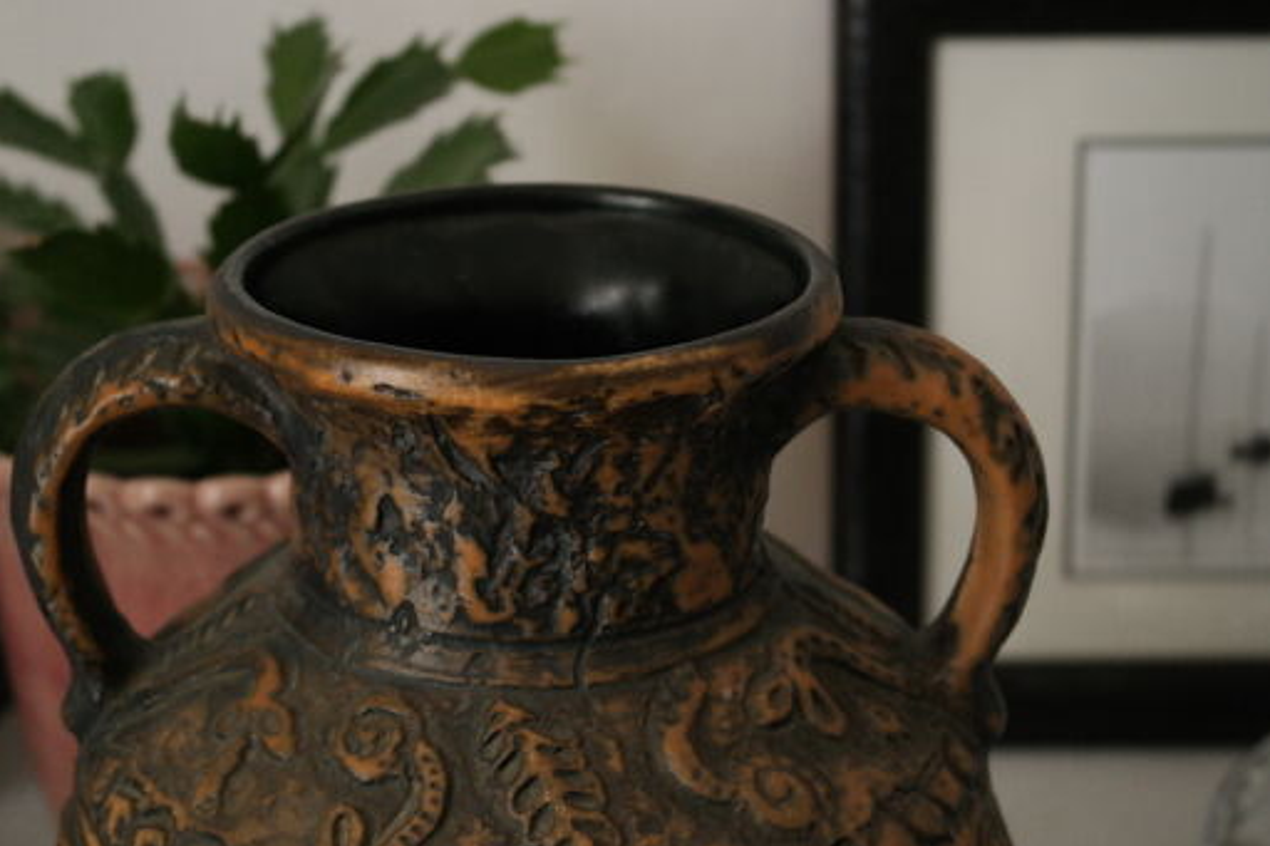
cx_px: 543
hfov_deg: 29.6
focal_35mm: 68
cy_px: 434
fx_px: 2398
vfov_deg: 20.0
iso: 1600
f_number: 5.6
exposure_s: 1/30
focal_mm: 38
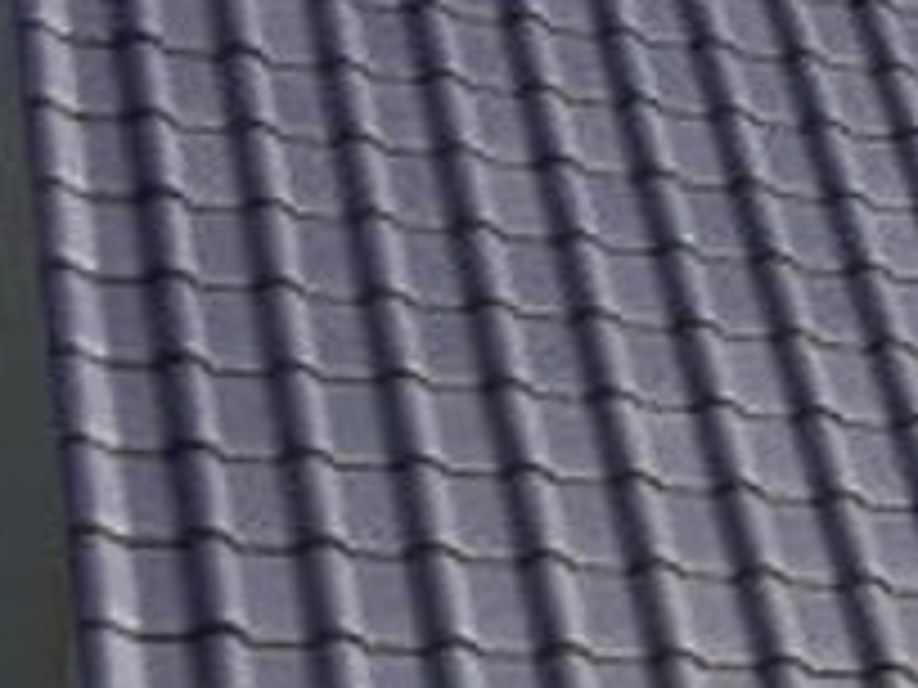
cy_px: 1214
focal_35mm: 171
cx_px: 2061
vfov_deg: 8.4
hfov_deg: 10.3
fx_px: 4535
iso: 32
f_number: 2.2
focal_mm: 4.15
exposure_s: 1/1721
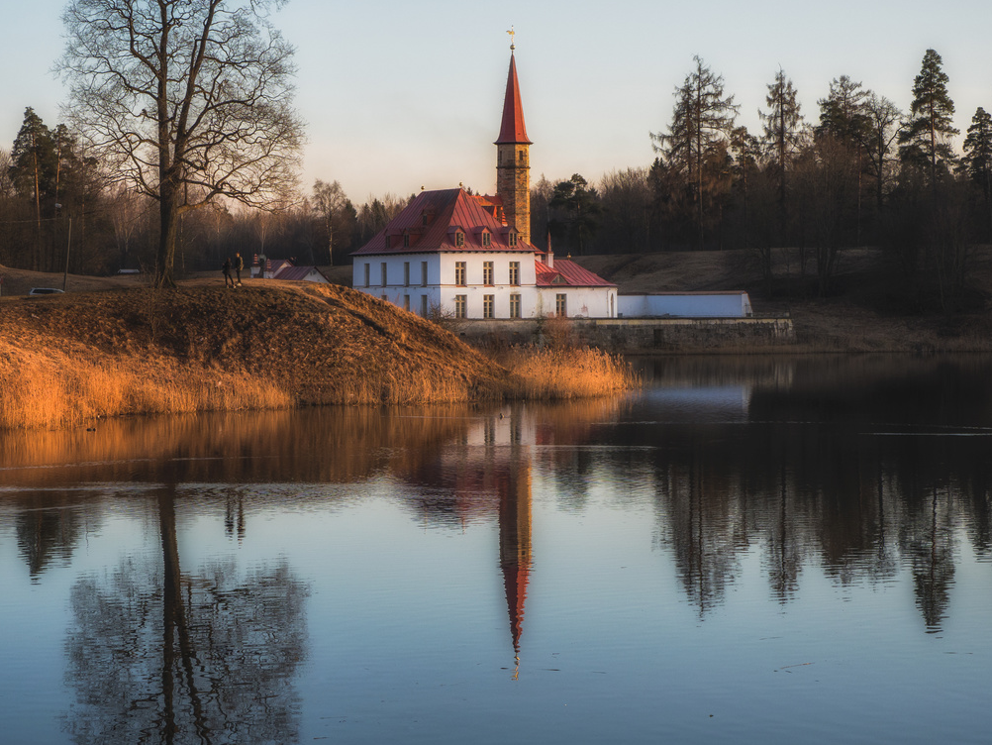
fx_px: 2322
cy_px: 395
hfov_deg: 24.1
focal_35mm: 81
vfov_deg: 18.2
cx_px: 407
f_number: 8
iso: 100
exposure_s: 1/100
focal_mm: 29
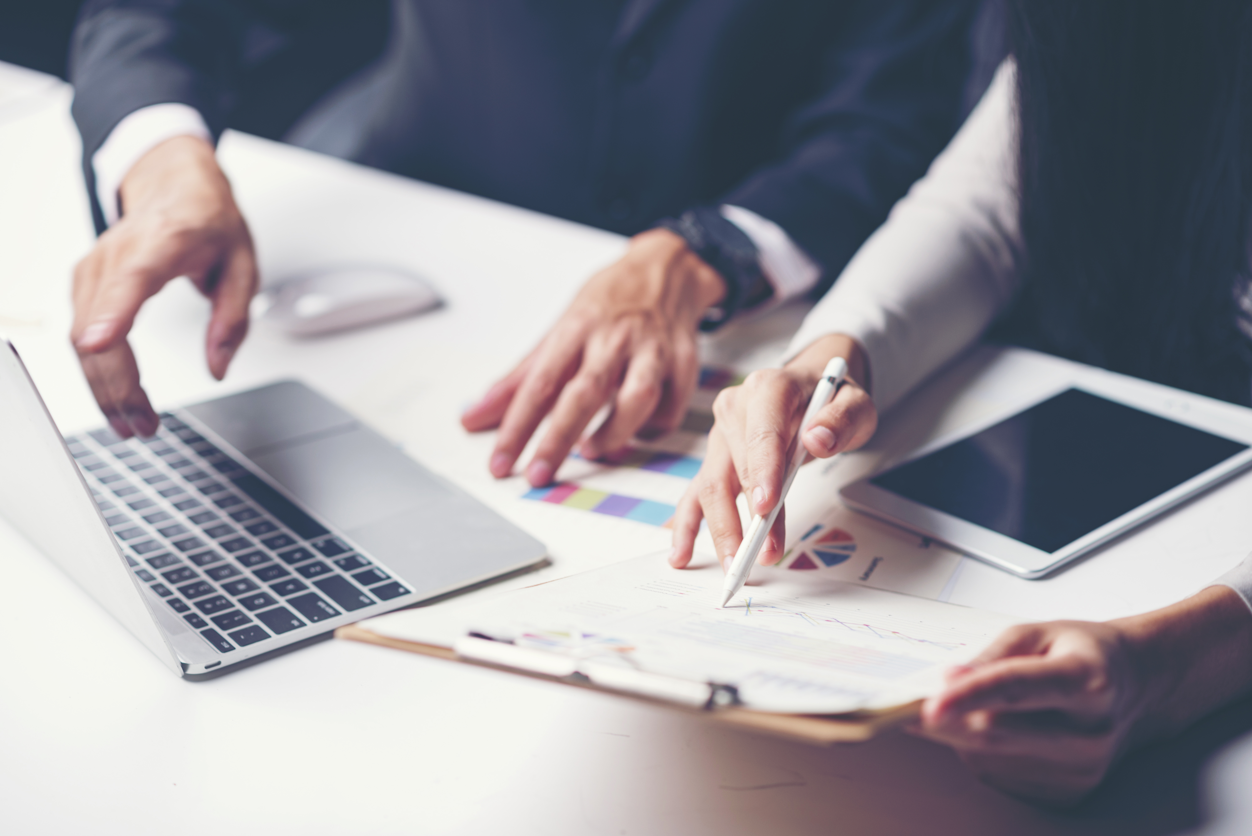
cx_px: 626
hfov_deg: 23.9
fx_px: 2957
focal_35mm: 85
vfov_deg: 16.1
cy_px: 418
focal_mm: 85
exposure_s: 1/80
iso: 80
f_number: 2.5
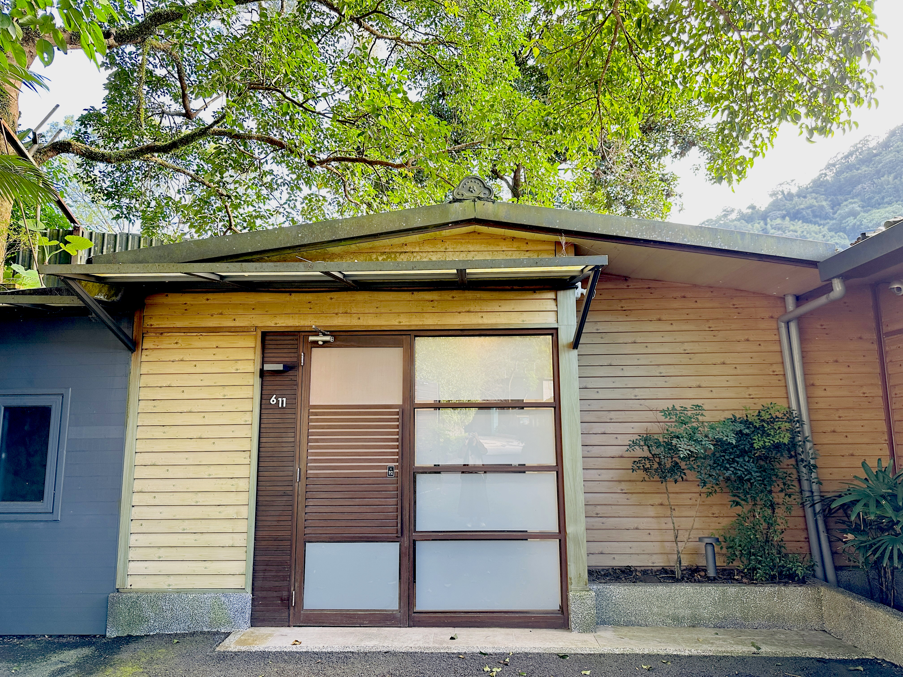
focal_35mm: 24
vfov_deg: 56.8
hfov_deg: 71.6
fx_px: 626
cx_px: 452
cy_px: 338
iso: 125
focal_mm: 6.86
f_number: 1.78
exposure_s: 1/121
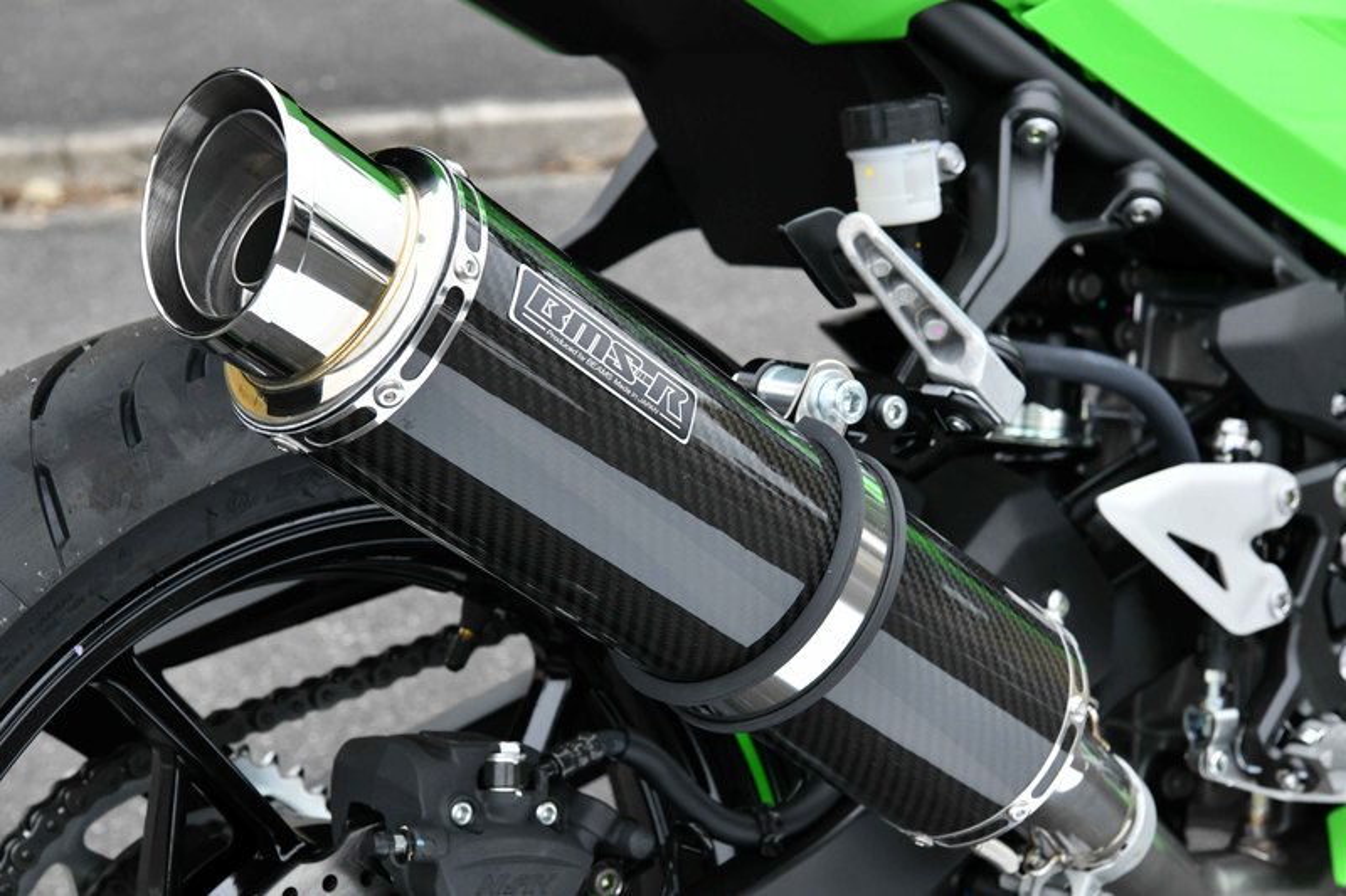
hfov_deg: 28.8
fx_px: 2617
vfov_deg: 19.4
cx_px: 673
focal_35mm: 70
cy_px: 448
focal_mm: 70
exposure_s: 1/400
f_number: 11
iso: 2500
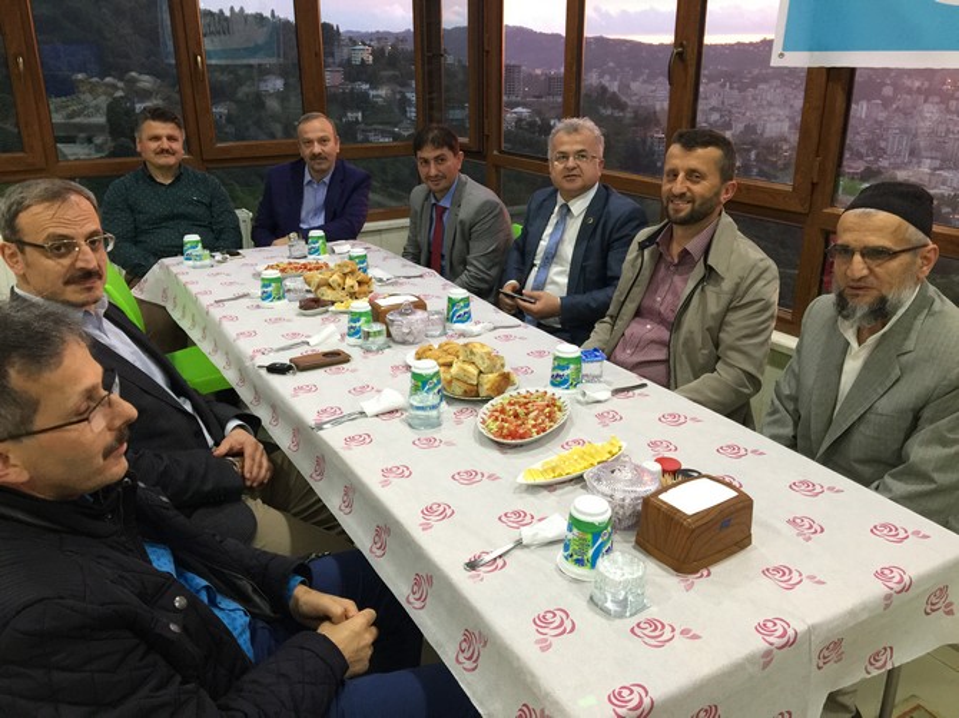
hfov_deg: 61.7
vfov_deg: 48.2
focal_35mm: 29
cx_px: 480
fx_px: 803
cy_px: 359
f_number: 2.2
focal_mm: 4.15
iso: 125
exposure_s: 1/17
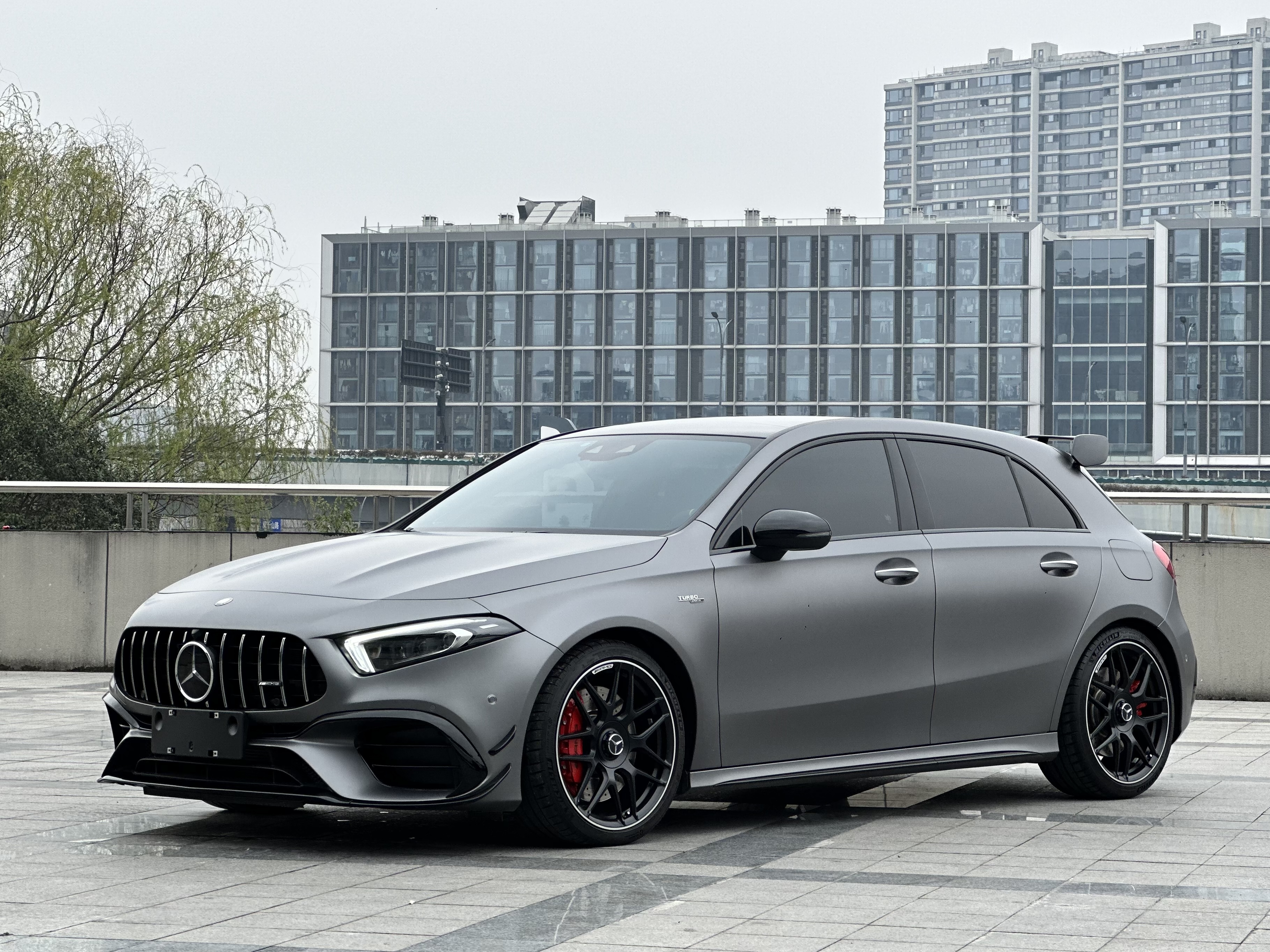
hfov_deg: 25.3
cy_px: 476
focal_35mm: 77
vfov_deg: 19.1
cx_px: 635
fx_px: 2825
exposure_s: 1/226
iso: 25
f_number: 2.8
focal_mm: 9
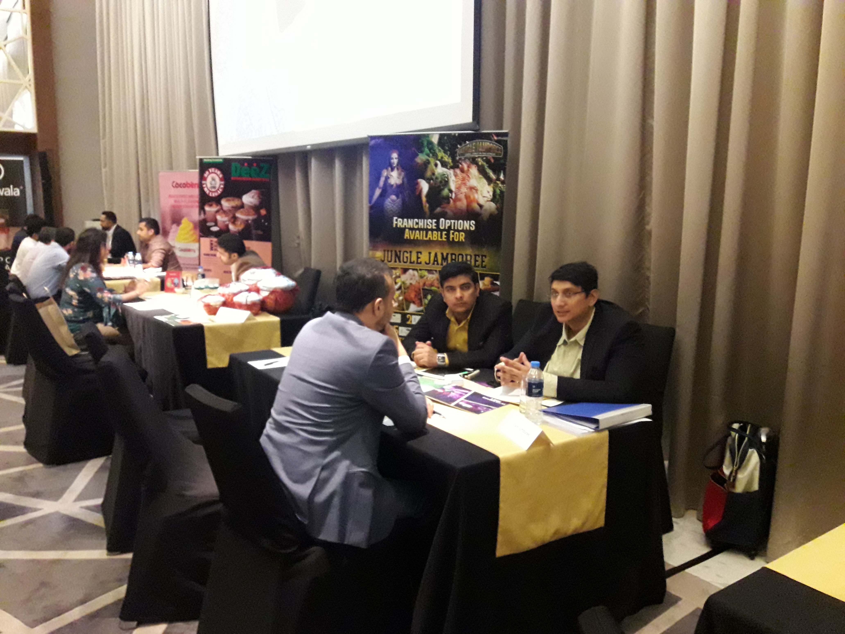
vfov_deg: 49.7
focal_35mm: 28
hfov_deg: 63.4
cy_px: 317
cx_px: 422
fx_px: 683
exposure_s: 1/17
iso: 640
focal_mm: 3.7
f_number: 1.9
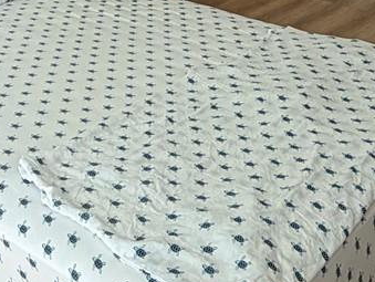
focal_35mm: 66
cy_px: -156
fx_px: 716
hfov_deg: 29.3
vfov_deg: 19.2
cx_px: 147
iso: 50
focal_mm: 2.22
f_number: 2.2
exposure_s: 1/370
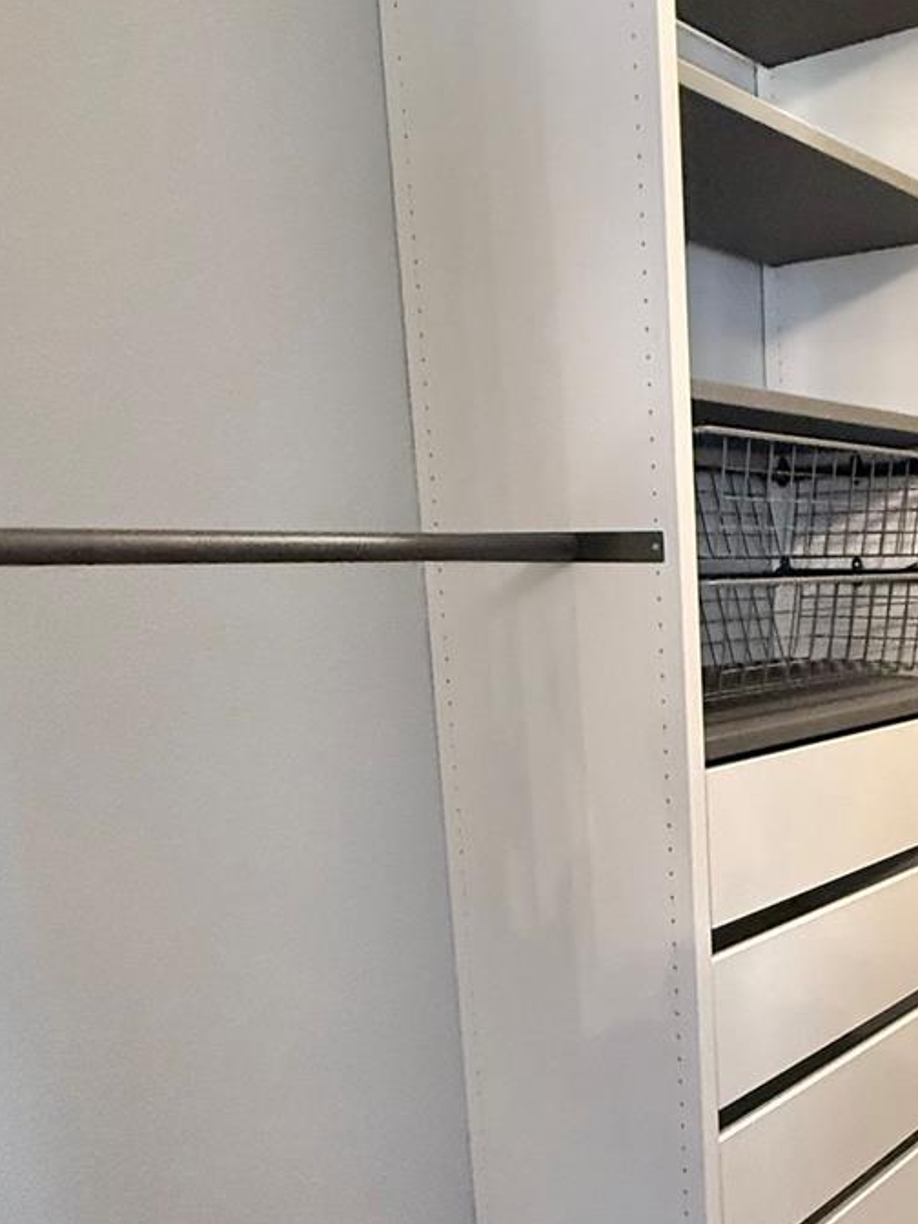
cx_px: 984
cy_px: 750
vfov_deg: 56.3
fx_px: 1131
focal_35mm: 32
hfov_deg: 37.7
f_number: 2.2
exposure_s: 1/60
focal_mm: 2.22
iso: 1000
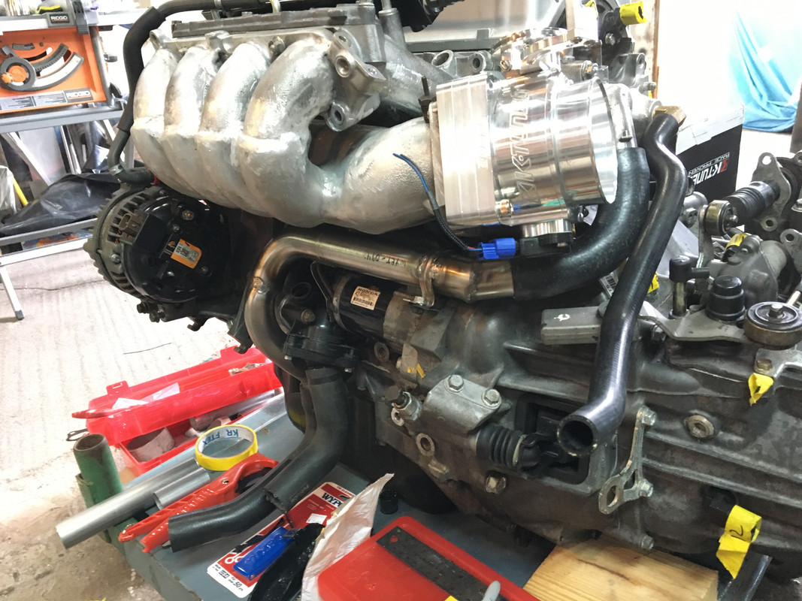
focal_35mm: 29
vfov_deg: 48.2
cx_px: 401
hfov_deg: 61.7
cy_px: 300
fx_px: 672
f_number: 2.2
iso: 200
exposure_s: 1/30
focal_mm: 4.15
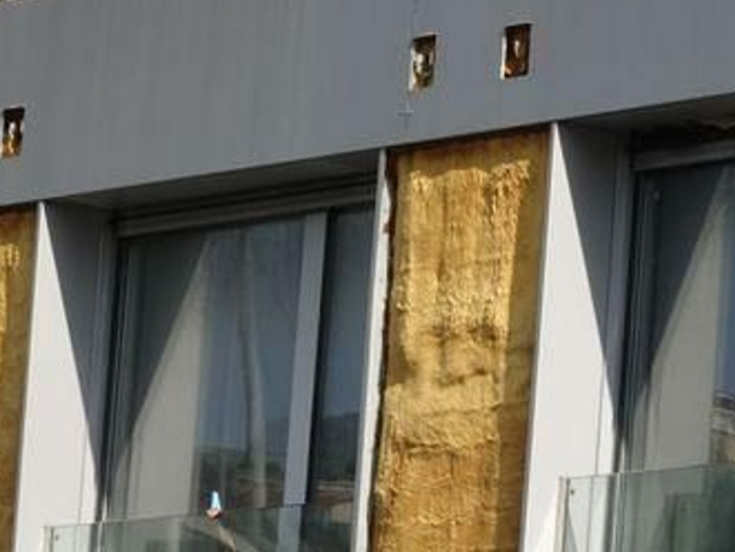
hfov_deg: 5.4
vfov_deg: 4.1
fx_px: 7773
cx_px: 1089
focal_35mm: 366
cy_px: 432
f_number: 16
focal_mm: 44.93
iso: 320
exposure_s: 1/125
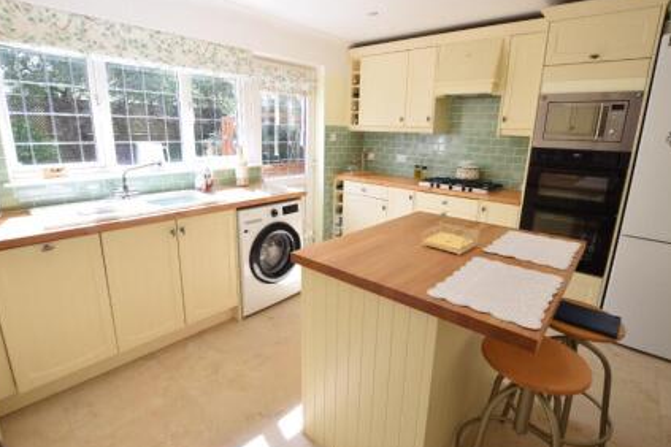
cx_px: 335
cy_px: 215
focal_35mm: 19
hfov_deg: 88.2
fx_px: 346
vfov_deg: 65.7
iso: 100
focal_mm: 11
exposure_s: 1/60
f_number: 4
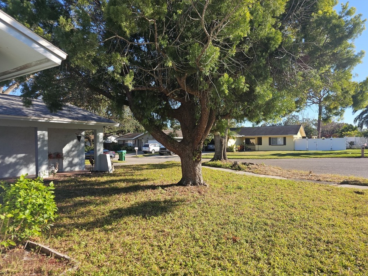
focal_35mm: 24
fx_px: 255
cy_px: 143
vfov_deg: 56.8
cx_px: 188
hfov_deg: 71.6
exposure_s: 1/719
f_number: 1.7
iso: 20
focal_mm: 6.3
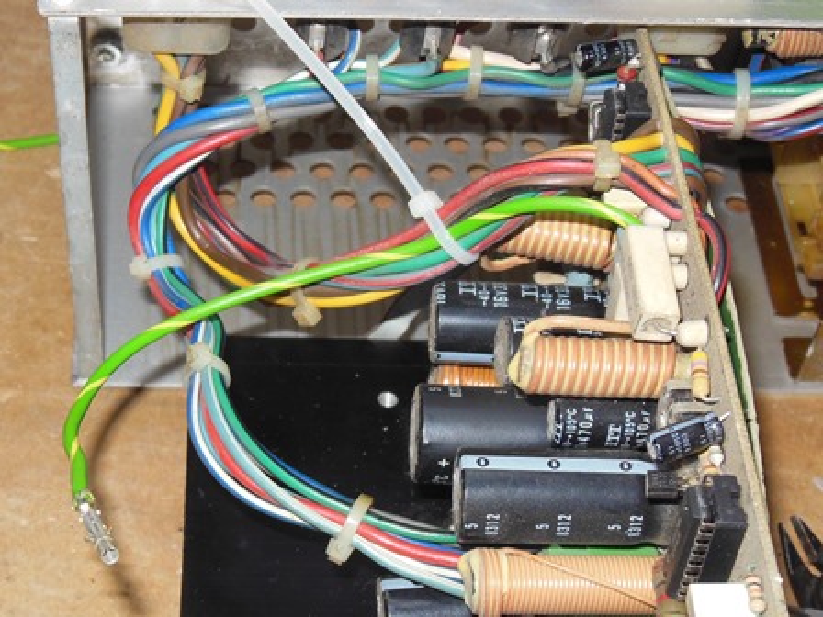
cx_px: 412
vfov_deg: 29.1
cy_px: 308
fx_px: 1189
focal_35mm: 50
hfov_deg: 38.2
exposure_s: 1/60
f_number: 7.9
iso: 200
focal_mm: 8.9
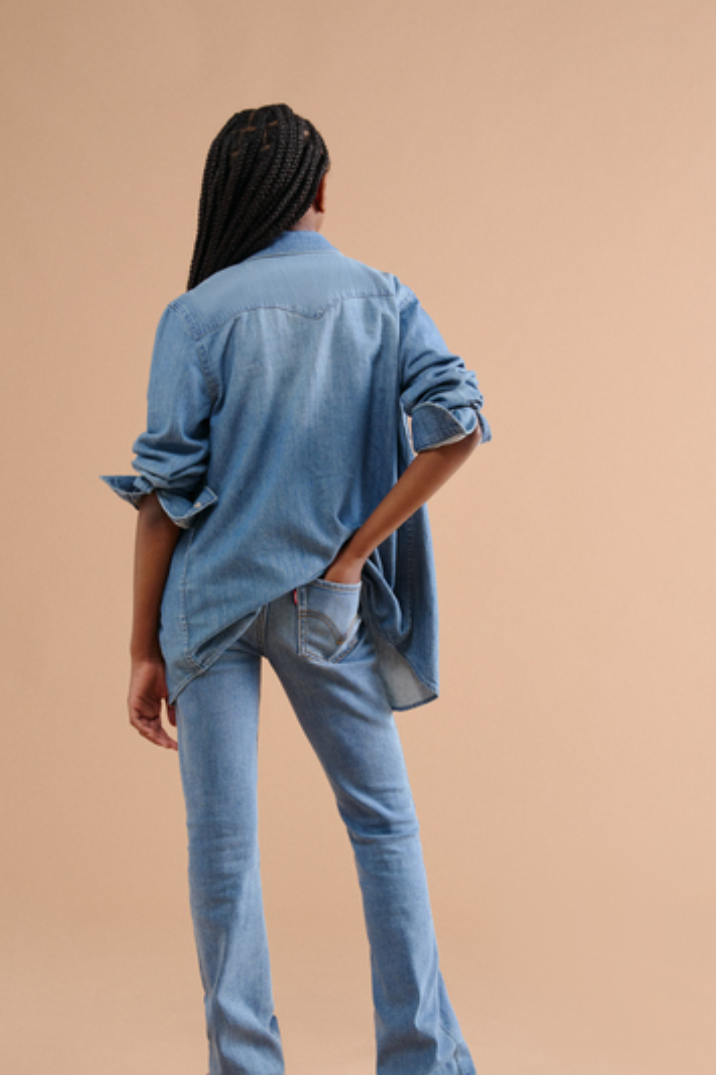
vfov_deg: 32.9
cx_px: 295
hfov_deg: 22.2
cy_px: 577
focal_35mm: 61
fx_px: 1821
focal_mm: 50
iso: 400
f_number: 7.1
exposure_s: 1/160
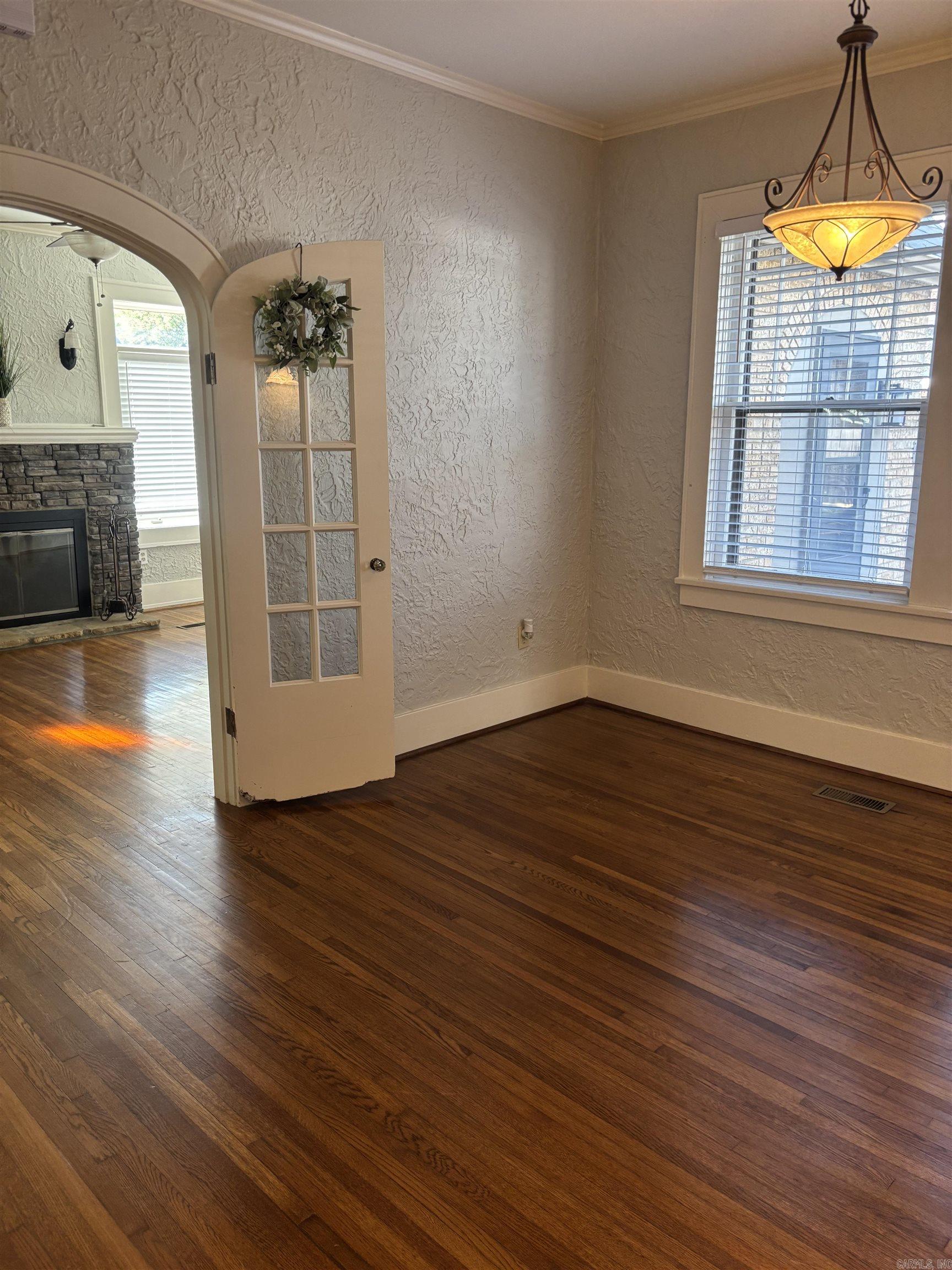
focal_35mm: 26
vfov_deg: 67.3
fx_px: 953
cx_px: 476
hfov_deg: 53.1
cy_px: 635
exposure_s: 1/60
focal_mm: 5.96
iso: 160
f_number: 1.6
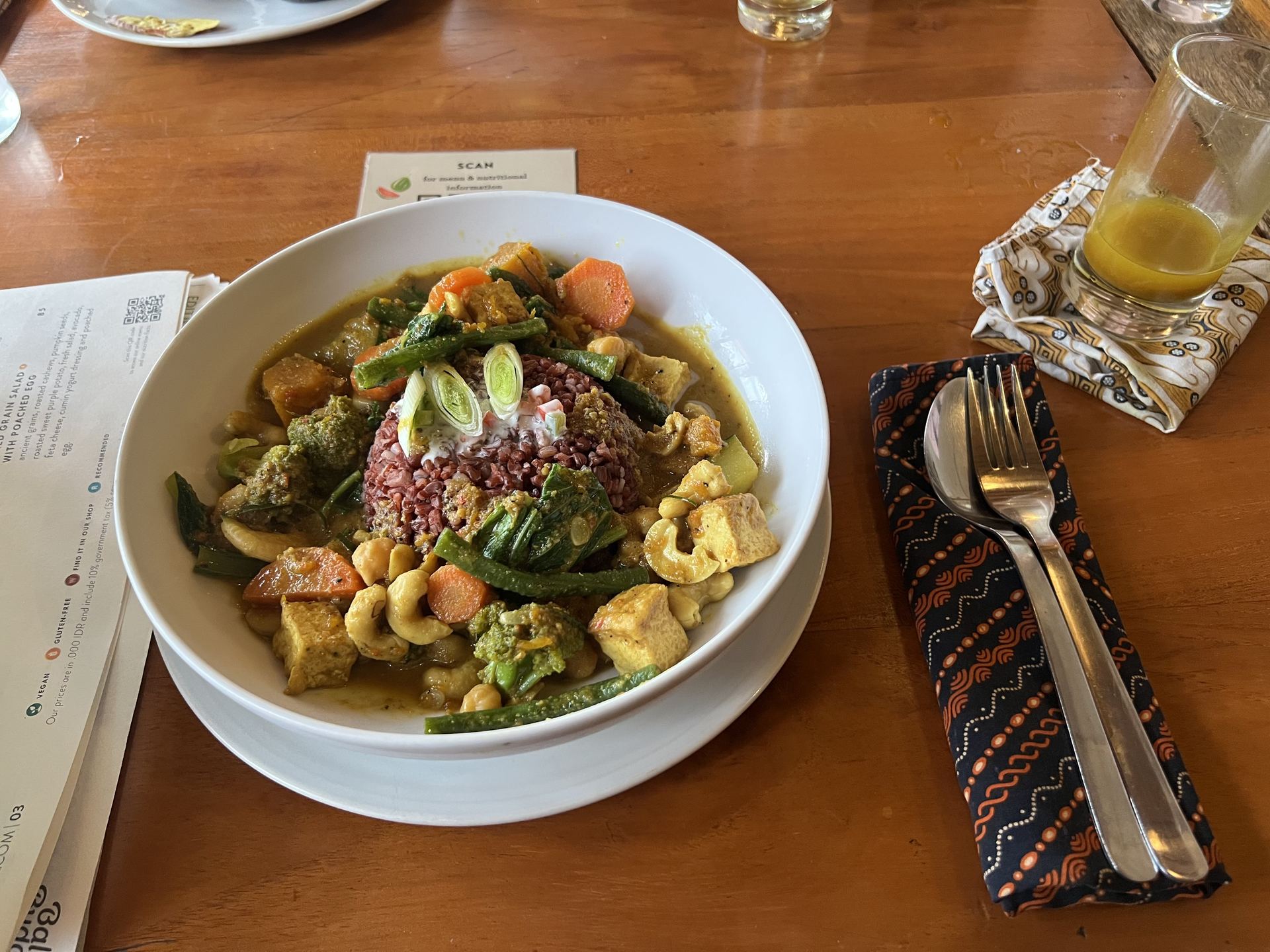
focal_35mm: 26
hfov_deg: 67.3
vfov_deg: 53.1
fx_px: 954
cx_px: 635
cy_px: 476
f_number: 1.5
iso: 400
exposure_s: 1/60
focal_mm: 5.7
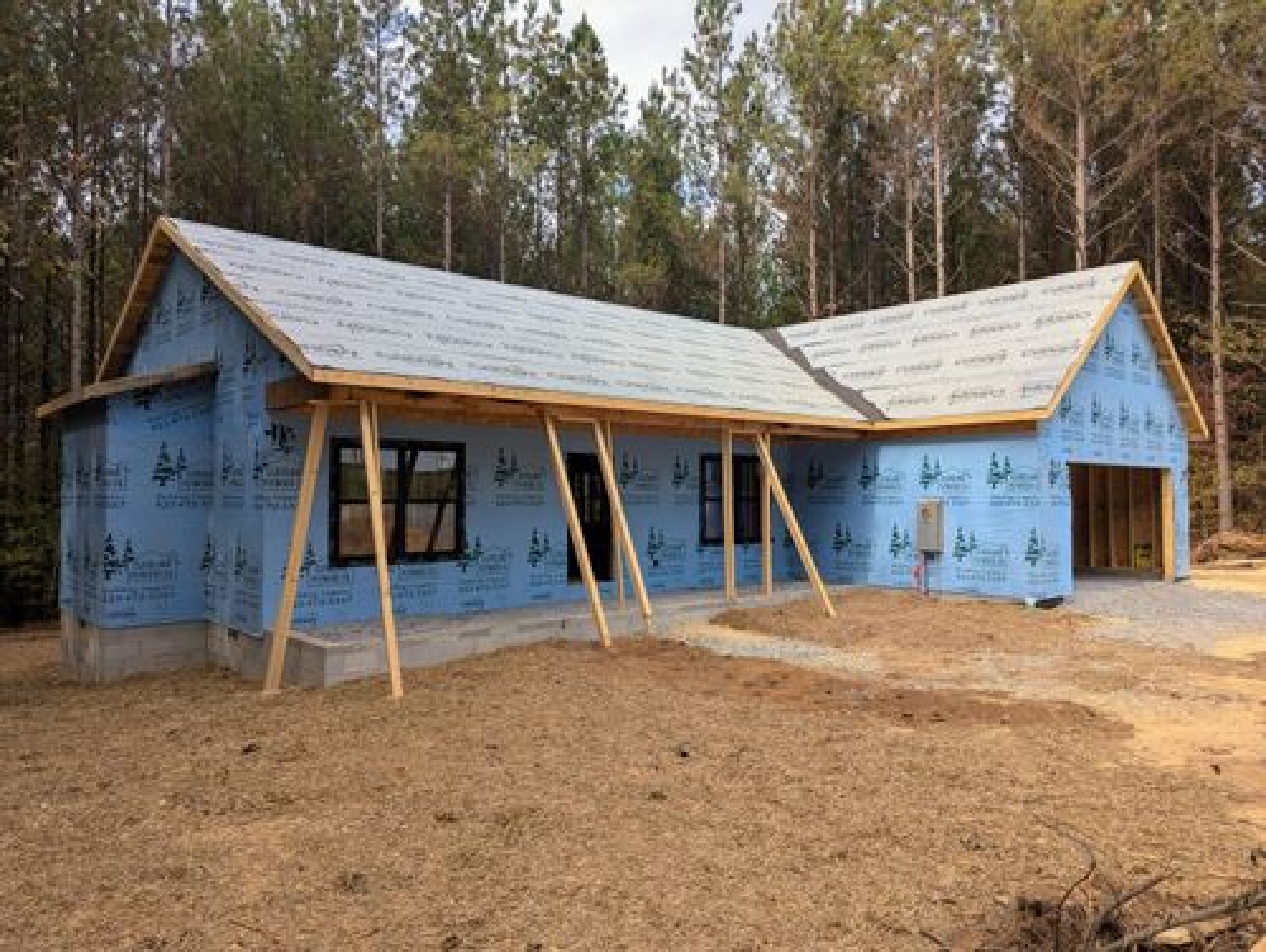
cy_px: 476
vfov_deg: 56.9
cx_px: 633
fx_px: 879
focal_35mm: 24
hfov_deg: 71.5
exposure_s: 1/1133
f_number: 1.85
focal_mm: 6.81
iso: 33
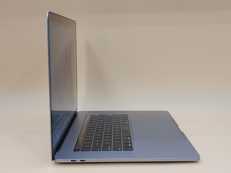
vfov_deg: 31.5
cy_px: 86
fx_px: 307
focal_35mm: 46
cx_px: 116
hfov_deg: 41.2
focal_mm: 4.36
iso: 50
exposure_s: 1/61
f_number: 1.8
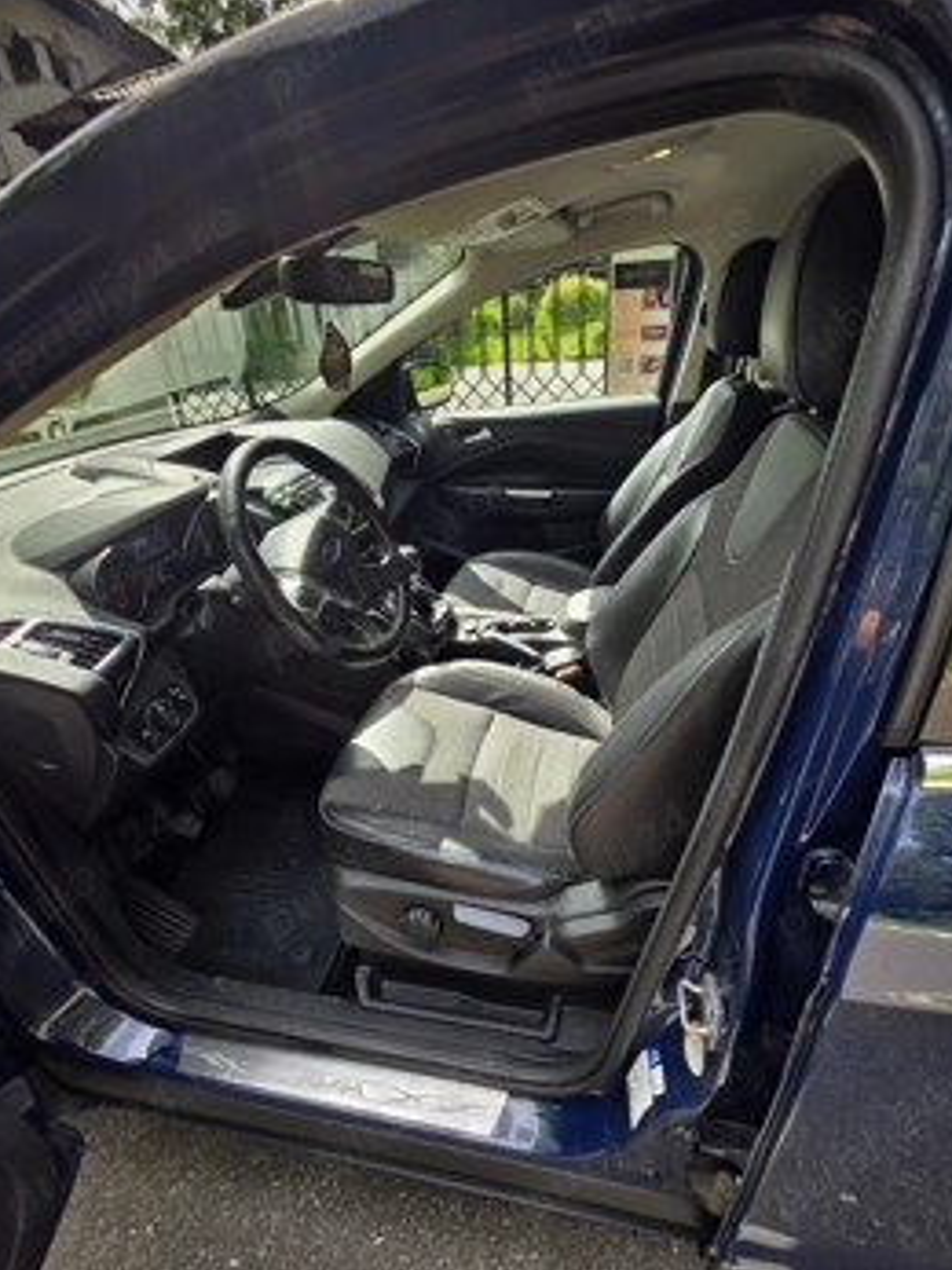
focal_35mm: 15
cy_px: 633
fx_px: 550
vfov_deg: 98.2
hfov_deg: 81.6
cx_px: 505
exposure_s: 1/256
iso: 40
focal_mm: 2.2
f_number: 1.9
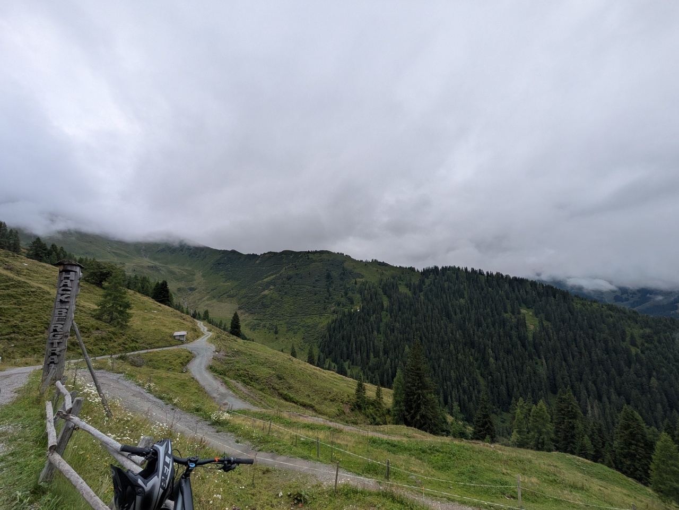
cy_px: 255
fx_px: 275
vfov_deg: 85.7
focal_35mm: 14
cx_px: 340
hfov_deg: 102.0
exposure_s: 1/1923
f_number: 2.2
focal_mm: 1.83
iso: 53
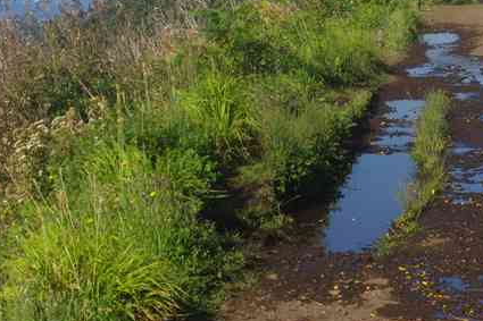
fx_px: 1797
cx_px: 120
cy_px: 98
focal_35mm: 134
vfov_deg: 10.2
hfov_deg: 15.2
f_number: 11
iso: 200
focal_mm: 38
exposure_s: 1/100
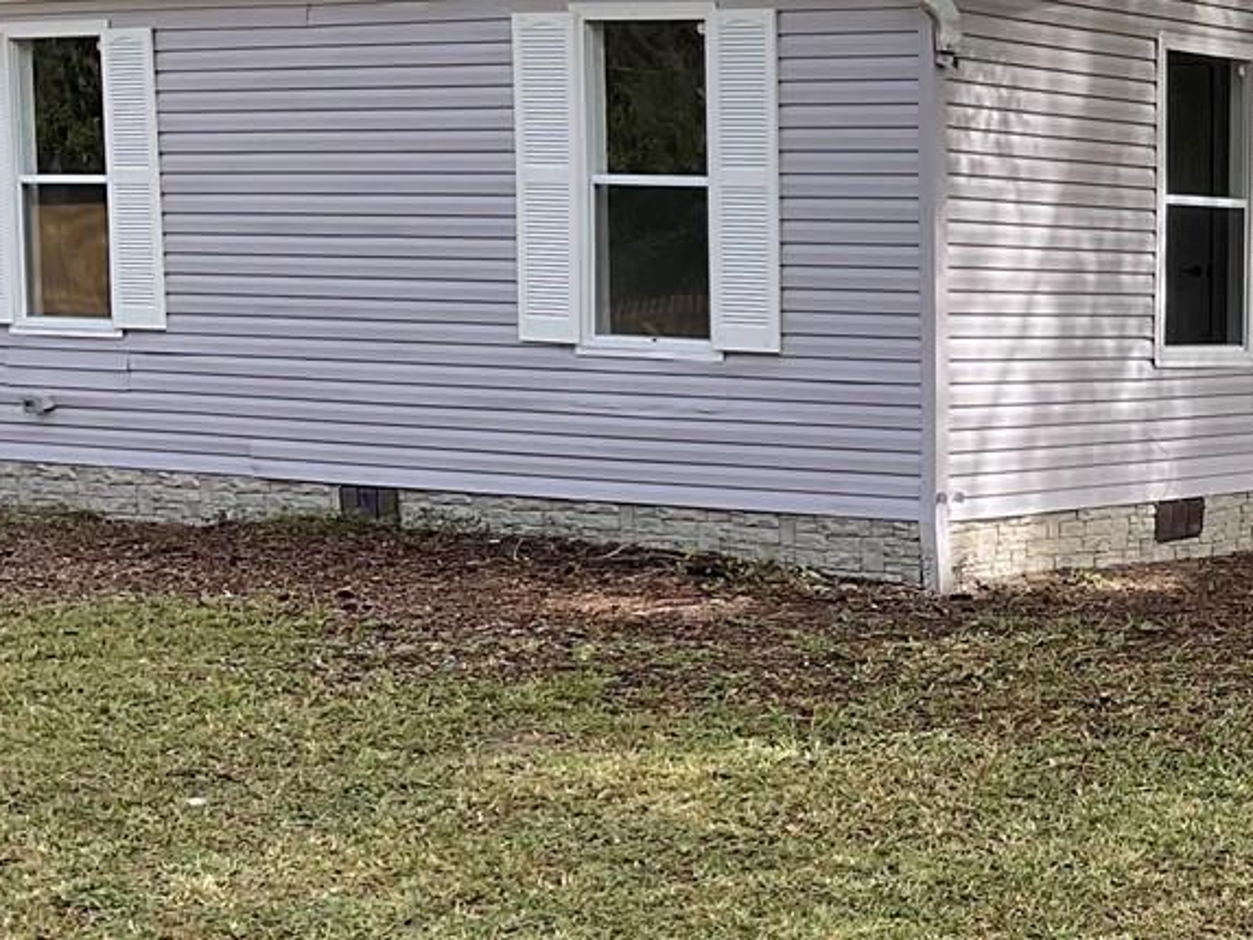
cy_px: 575
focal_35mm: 81
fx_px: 2933
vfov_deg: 18.2
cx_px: 1618
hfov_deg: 21.8
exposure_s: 1/700
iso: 16
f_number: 1.8
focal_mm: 3
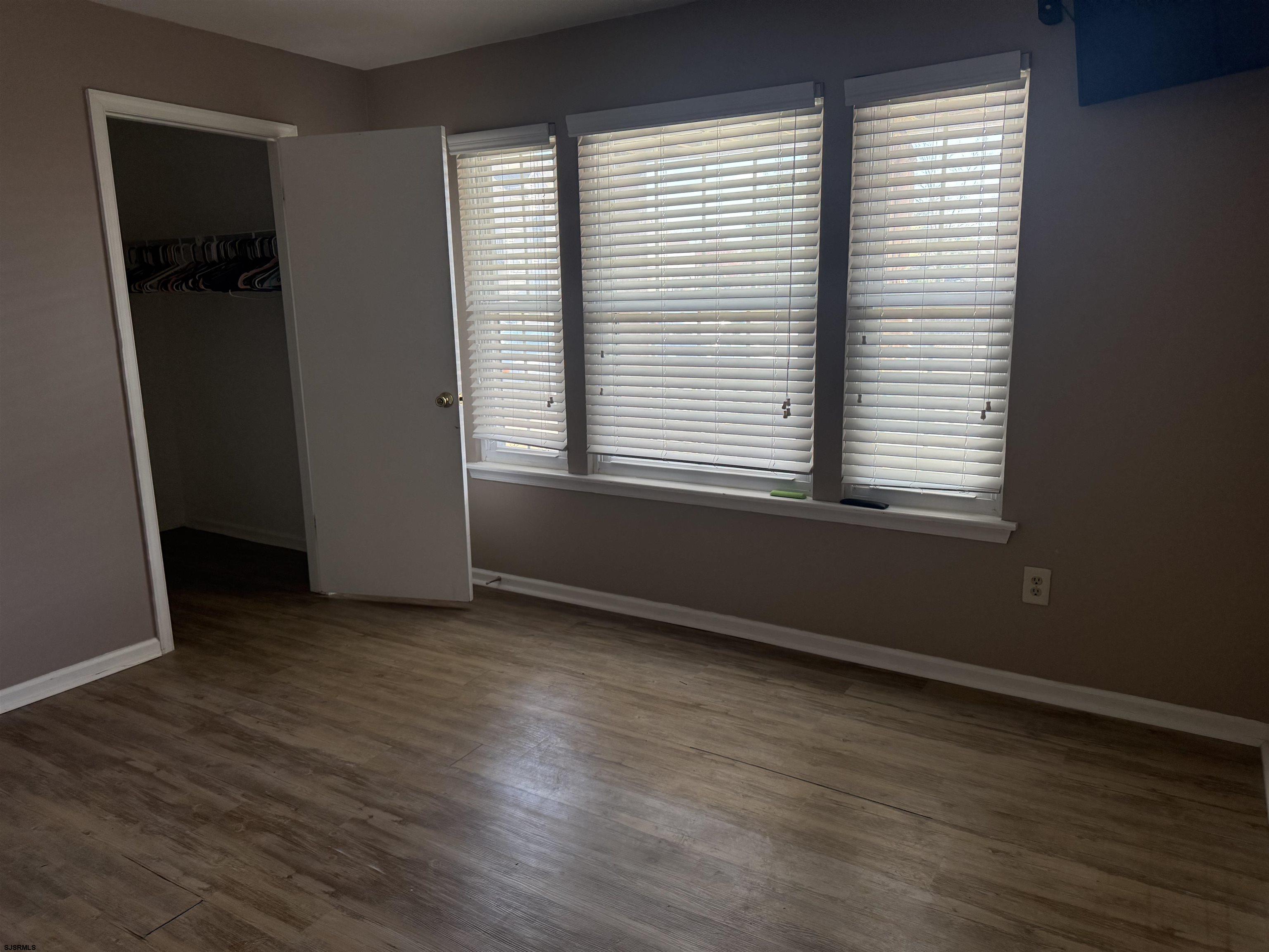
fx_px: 880
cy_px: 476
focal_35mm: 24
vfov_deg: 56.8
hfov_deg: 71.6
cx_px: 634
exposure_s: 1/178
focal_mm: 6.76
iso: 200
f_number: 1.78
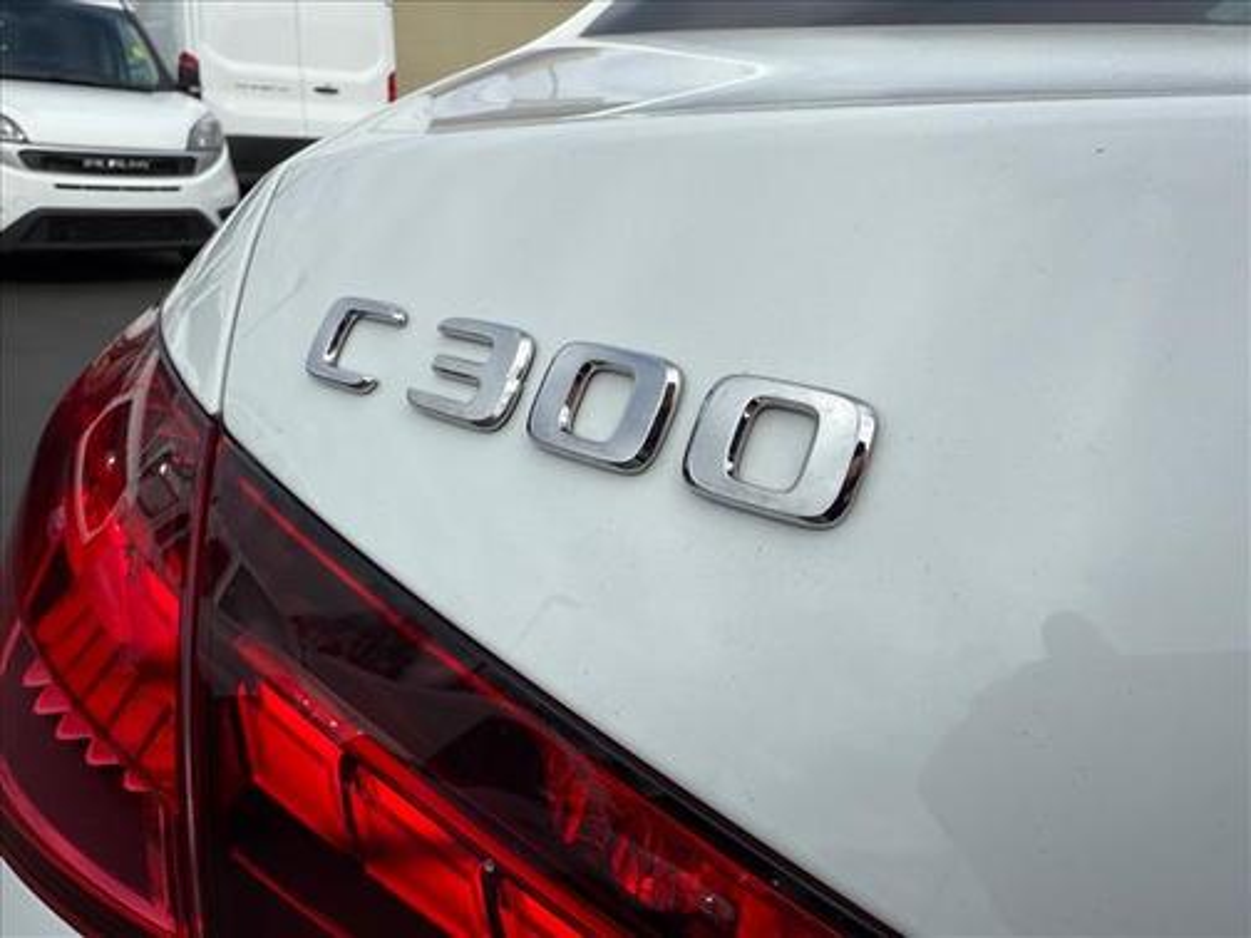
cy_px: 469
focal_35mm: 24
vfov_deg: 56.8
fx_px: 867
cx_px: 626
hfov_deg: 71.6
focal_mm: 2.22
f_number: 2.2
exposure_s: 1/2421
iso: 40
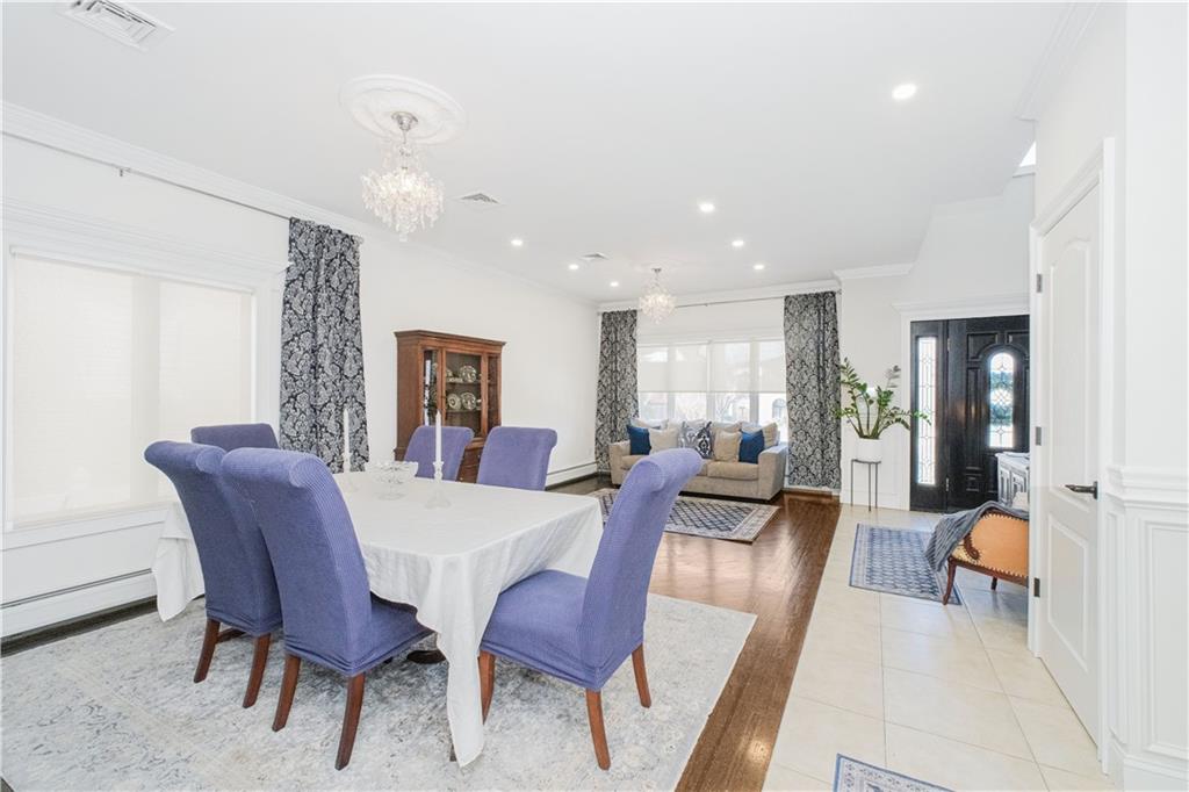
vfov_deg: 77.3
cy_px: 396
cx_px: 594
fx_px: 495
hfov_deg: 100.4
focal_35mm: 15
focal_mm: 10
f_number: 9
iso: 2000
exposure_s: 1/60
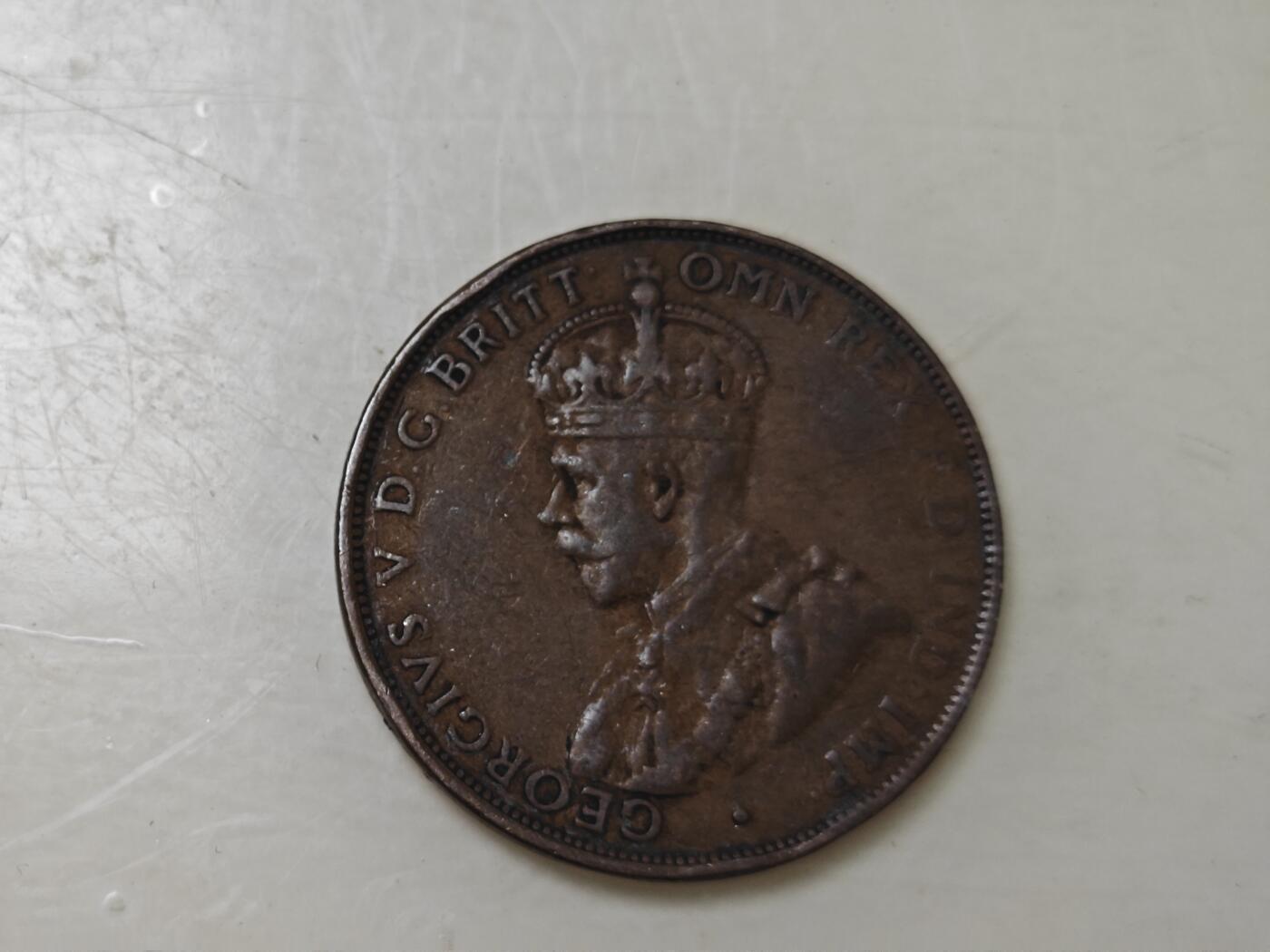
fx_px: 2752
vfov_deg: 19.6
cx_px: 635
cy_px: 476
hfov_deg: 26.0
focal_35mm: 75
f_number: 1.9
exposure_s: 1/98.9
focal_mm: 8.7
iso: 400
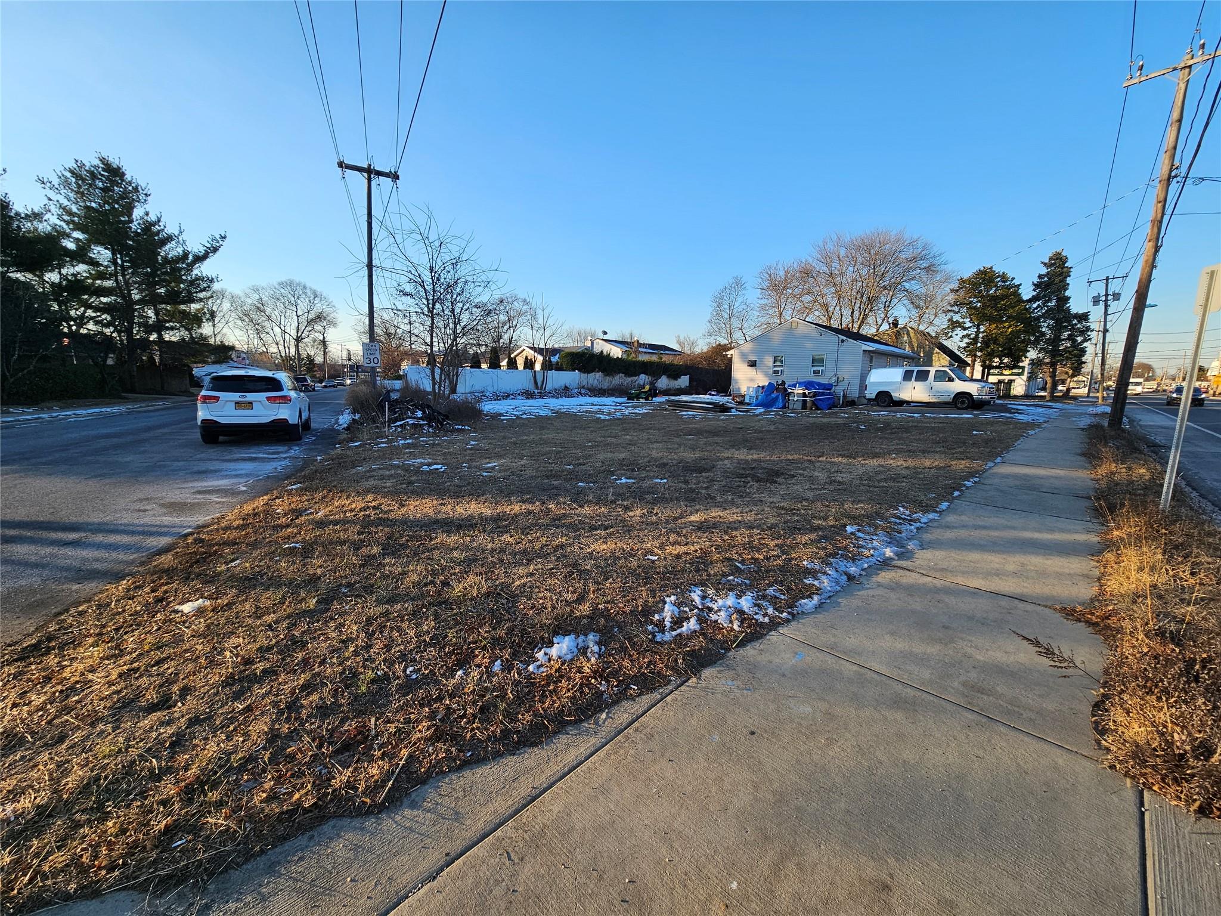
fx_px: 459
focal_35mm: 13
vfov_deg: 89.9
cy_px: 458
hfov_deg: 106.2
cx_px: 610
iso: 50
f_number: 2.2
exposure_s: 1/705
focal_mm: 2.2
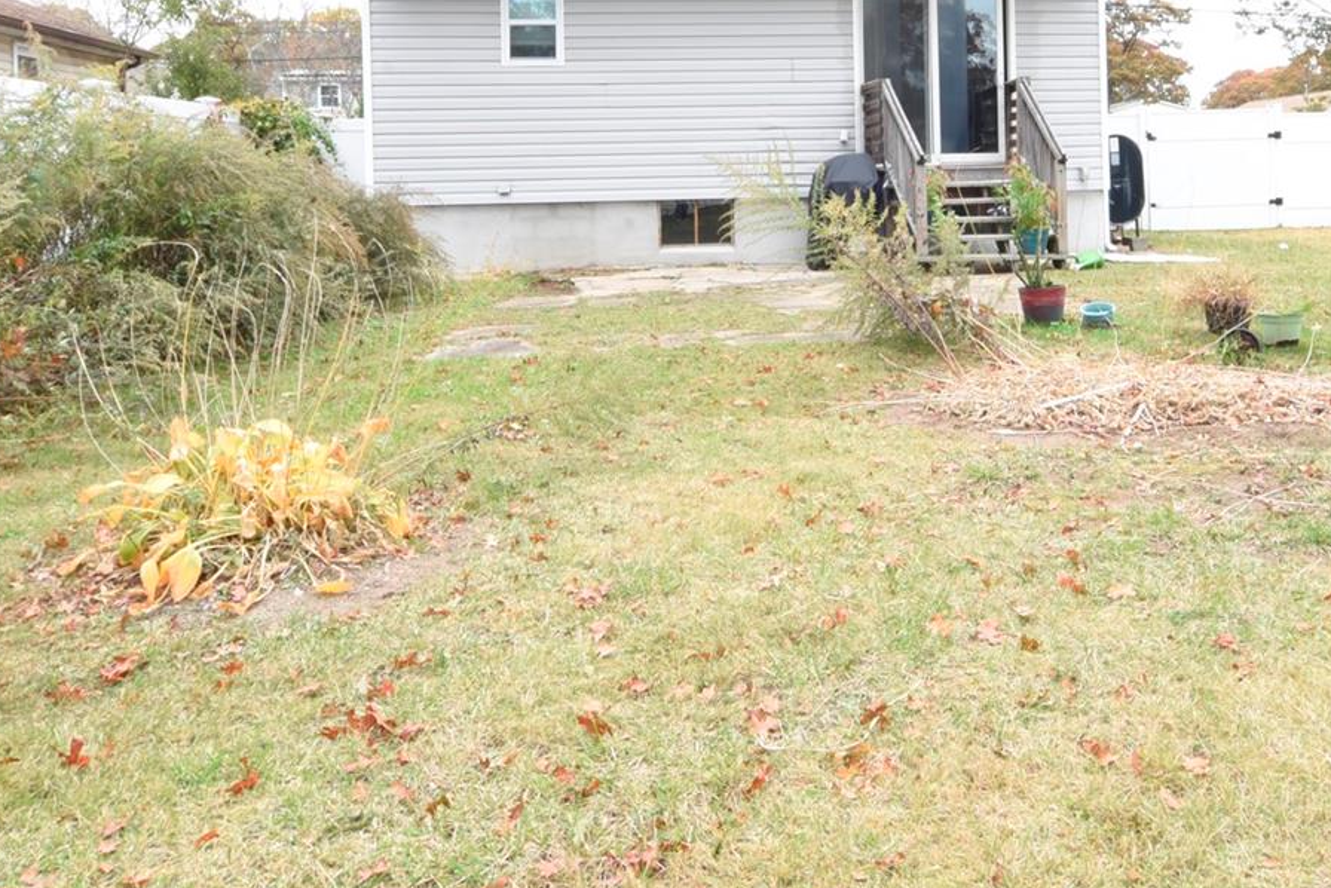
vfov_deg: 39.5
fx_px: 1183
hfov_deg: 57.7
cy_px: 180
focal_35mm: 32
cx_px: 860
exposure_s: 1/5
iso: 200
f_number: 20
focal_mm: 14
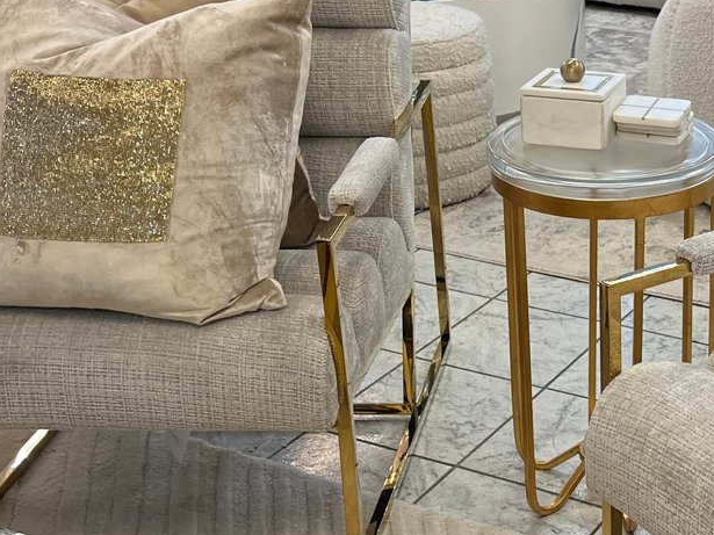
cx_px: 648
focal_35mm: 64
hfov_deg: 29.0
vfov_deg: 22.9
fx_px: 1320
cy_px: 280
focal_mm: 5.7
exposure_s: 1/120
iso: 80
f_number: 1.5
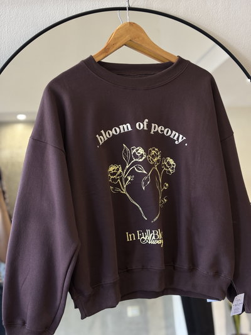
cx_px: 126
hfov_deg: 28.0
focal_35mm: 52
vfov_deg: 36.8
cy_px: 168
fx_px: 503
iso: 125
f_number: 1.6
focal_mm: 5.96
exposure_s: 1/50
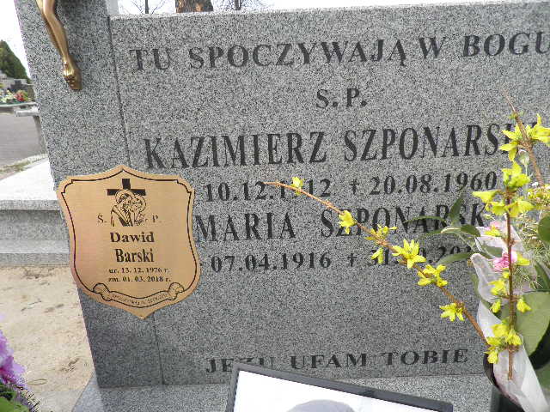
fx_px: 381
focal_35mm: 24
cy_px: 206
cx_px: 275
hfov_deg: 71.6
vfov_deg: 56.8
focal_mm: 4.3
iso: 64
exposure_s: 1/320
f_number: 3.3
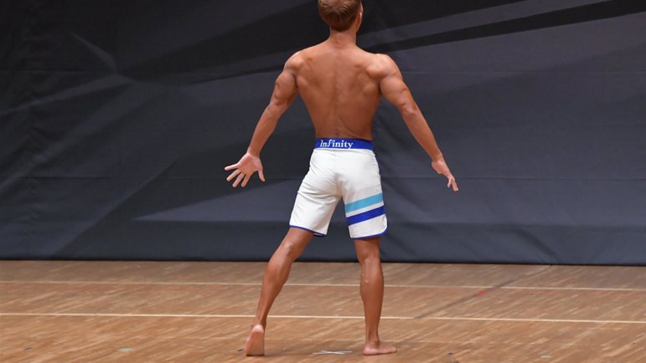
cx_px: 324
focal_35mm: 300
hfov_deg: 7.2
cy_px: 165
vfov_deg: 4.1
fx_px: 5140
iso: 6400
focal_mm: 190
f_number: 5.6
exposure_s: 1/400
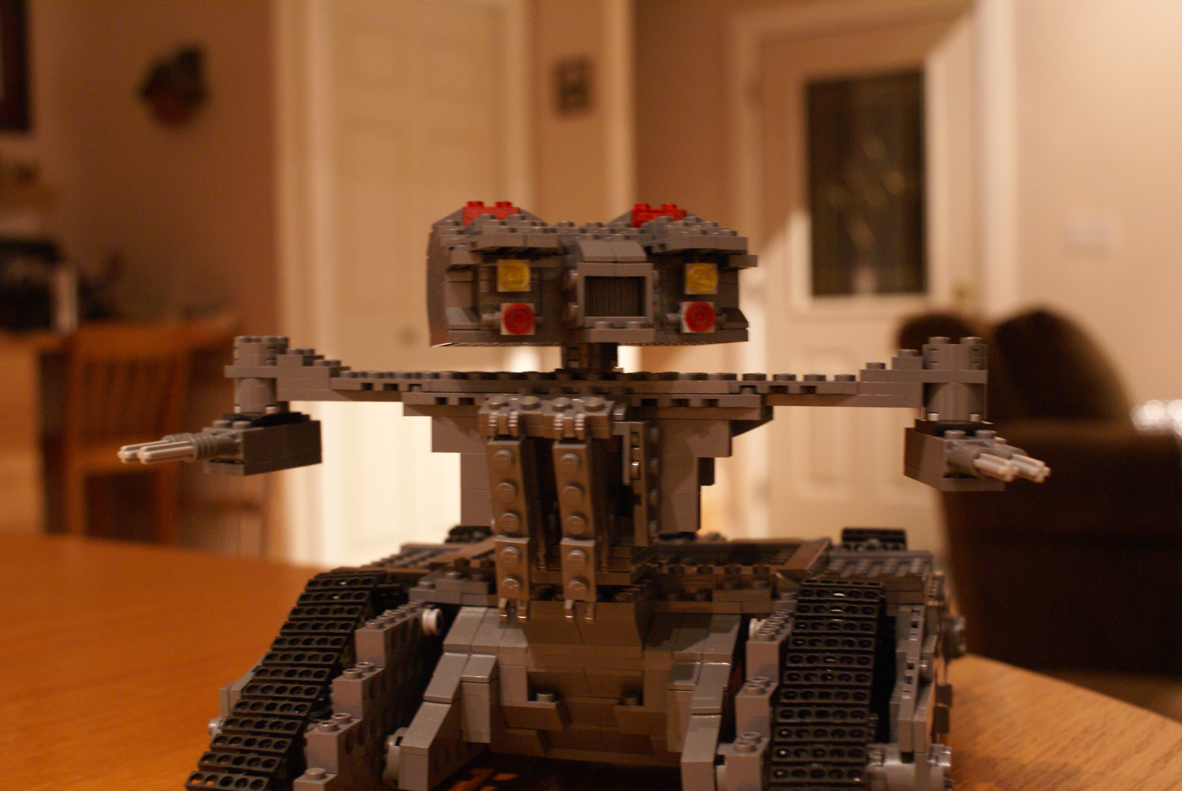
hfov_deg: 43.6
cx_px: 591
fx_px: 1479
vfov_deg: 29.9
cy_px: 396
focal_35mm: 45
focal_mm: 30
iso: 800
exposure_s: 1/4
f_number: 5
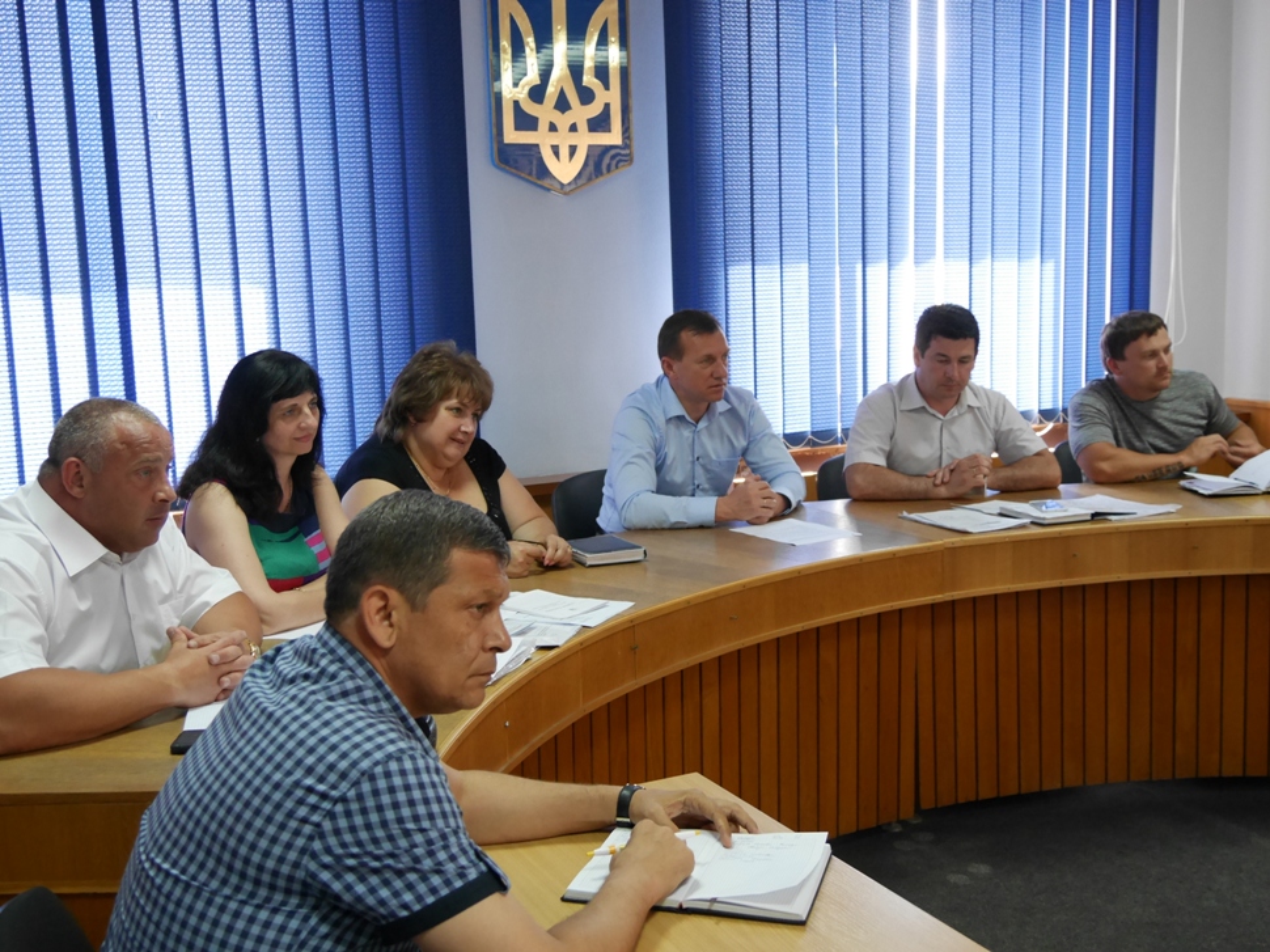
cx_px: 635
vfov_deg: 37.7
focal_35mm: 38
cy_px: 476
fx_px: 1394
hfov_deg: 49.0
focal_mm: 19
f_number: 3.8
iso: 1250
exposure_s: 1/60
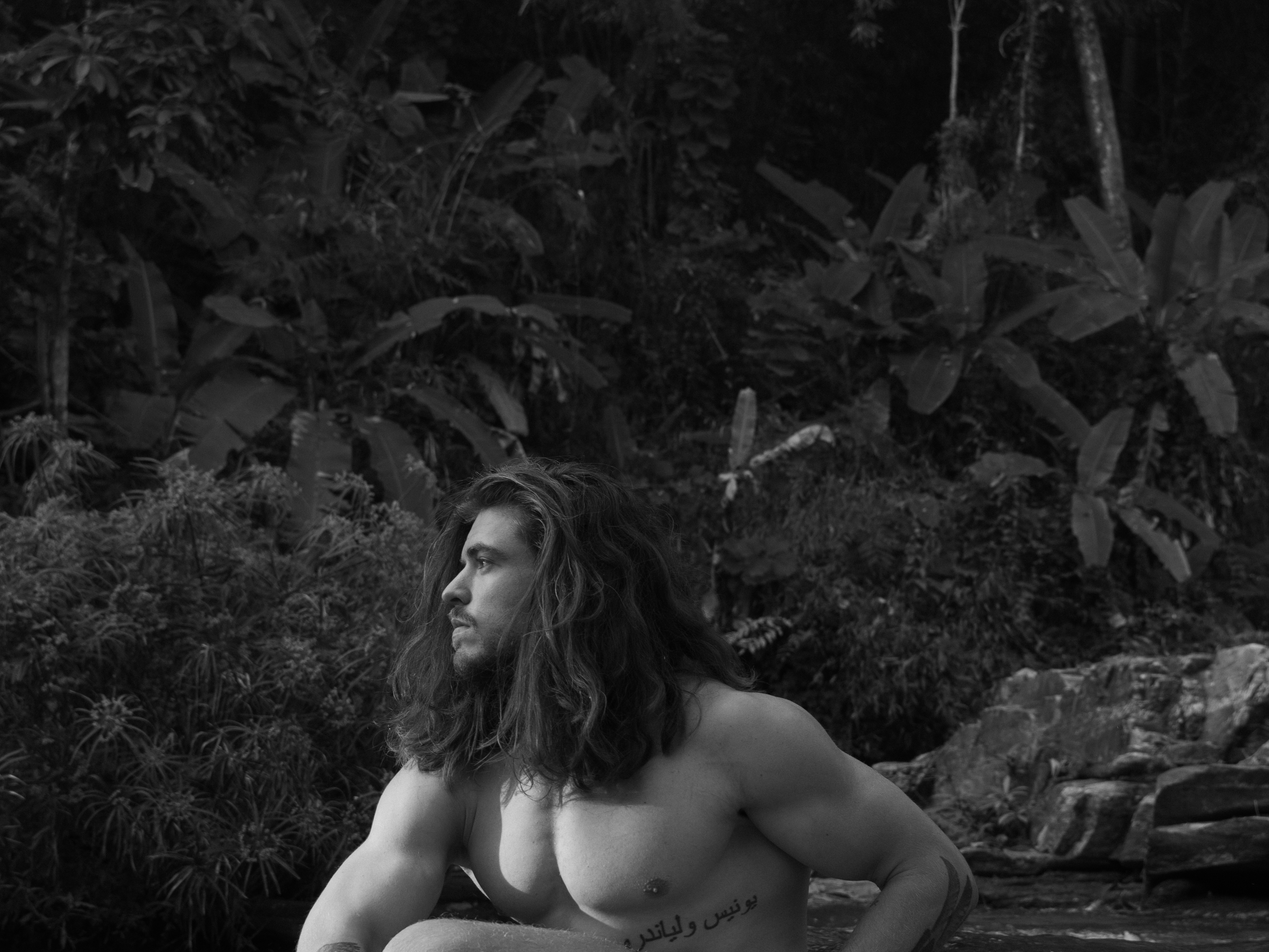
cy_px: 771
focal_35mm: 53
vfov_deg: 27.0
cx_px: 627
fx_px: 1943
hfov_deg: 36.2
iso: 100
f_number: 3.5
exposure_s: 1/200
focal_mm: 24
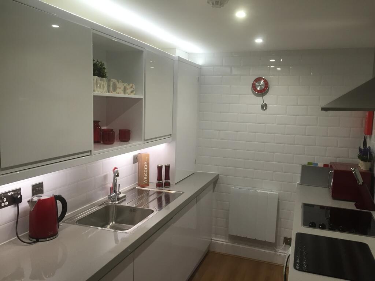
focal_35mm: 29
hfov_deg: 61.7
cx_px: 188
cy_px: 140
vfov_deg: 48.2
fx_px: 314
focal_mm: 4.15
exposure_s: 1/33
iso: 50
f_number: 2.2
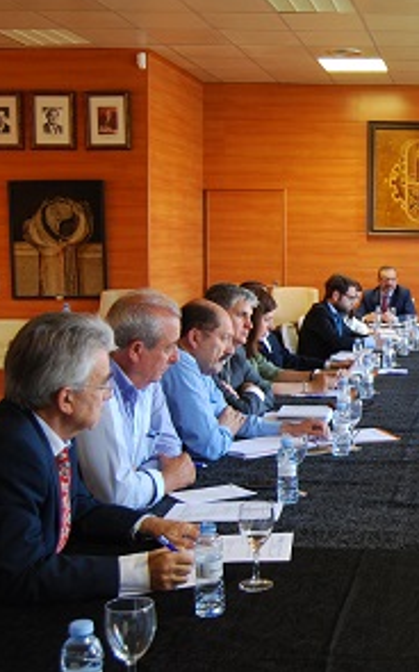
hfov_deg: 22.6
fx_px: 984
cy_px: 336
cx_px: 462
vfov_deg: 37.7
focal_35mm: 54
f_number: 3.8
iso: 400
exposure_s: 1/15
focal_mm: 23
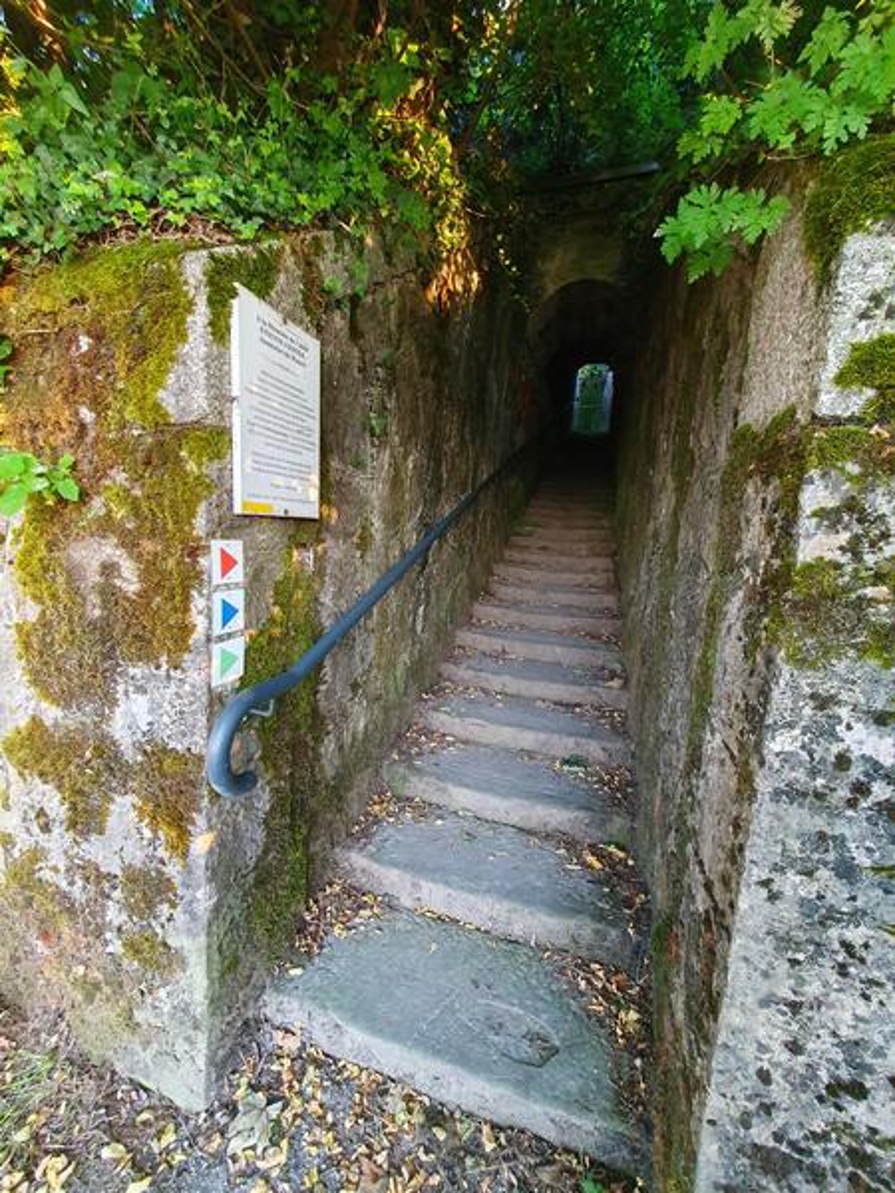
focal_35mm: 13
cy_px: 596
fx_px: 448
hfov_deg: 89.9
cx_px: 448
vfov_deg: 106.2
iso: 320
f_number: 2.2
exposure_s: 1/50
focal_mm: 1.8
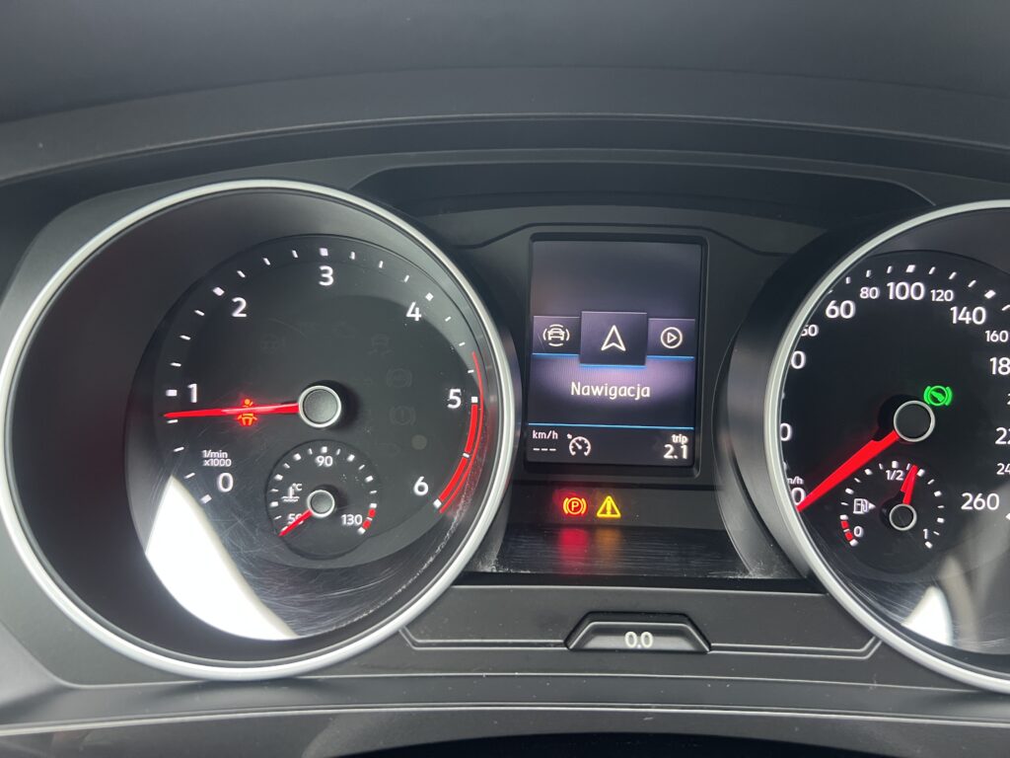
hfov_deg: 67.3
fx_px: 759
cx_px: 505
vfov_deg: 53.1
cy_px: 379
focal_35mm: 26
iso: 250
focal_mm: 5.7
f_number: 1.5
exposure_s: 1/60
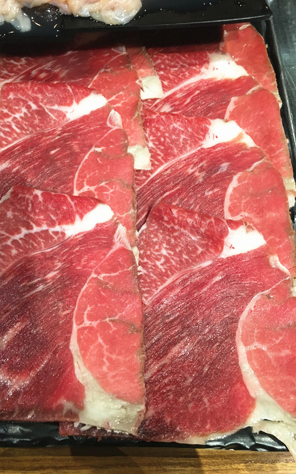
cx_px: 117
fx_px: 400
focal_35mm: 31
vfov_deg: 61.2
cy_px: 238
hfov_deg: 40.4
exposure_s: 1/33
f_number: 2.2
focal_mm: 4.15
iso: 200
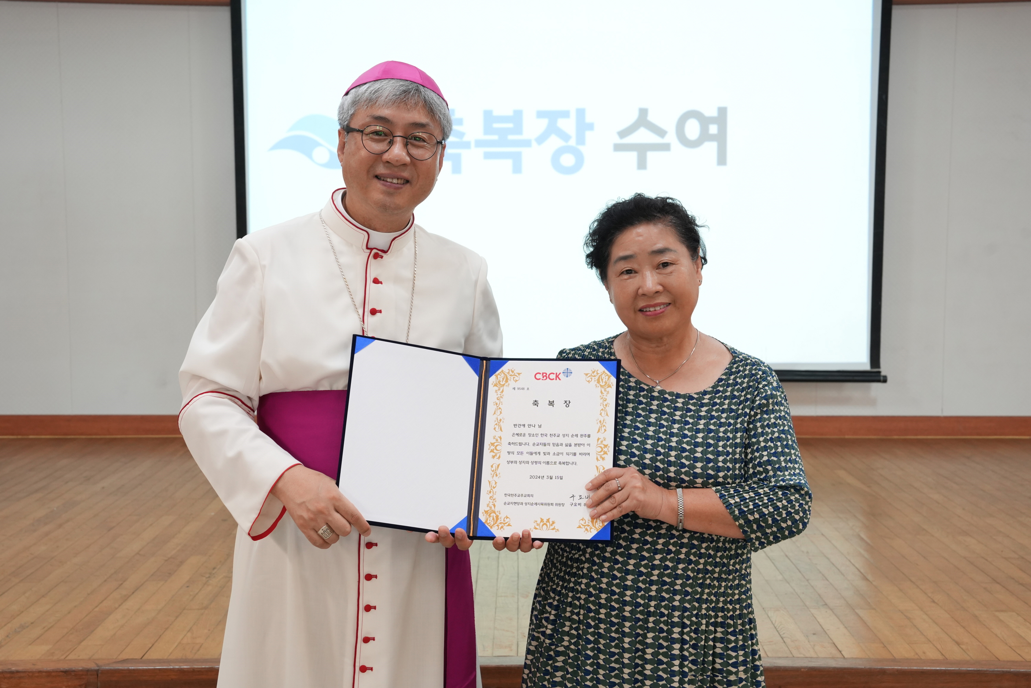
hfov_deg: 41.1
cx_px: 516
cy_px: 344
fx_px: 1375
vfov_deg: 28.1
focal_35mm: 48
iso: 1250
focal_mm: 48
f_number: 7.1
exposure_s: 1/50
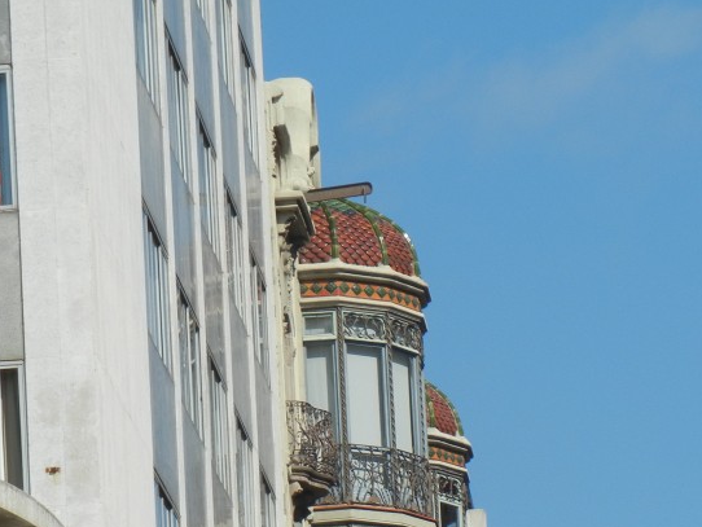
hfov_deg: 6.9
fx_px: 5823
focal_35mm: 287
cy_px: 493
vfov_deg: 5.2
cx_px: 535
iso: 160
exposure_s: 1/326
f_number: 9.2
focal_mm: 27.4
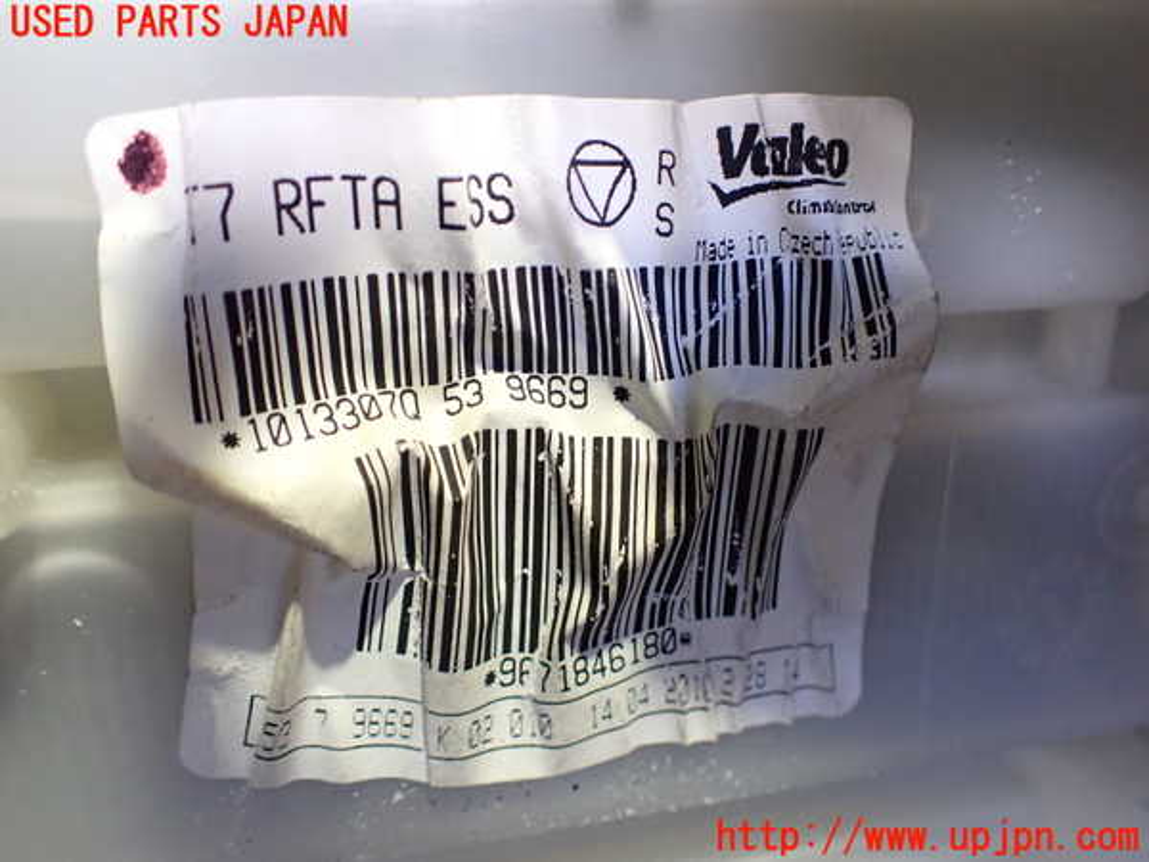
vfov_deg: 46.8
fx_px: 996
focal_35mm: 30
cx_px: 574
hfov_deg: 60.0
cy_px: 431
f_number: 2.3
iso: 800
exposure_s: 1/50
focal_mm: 5.4
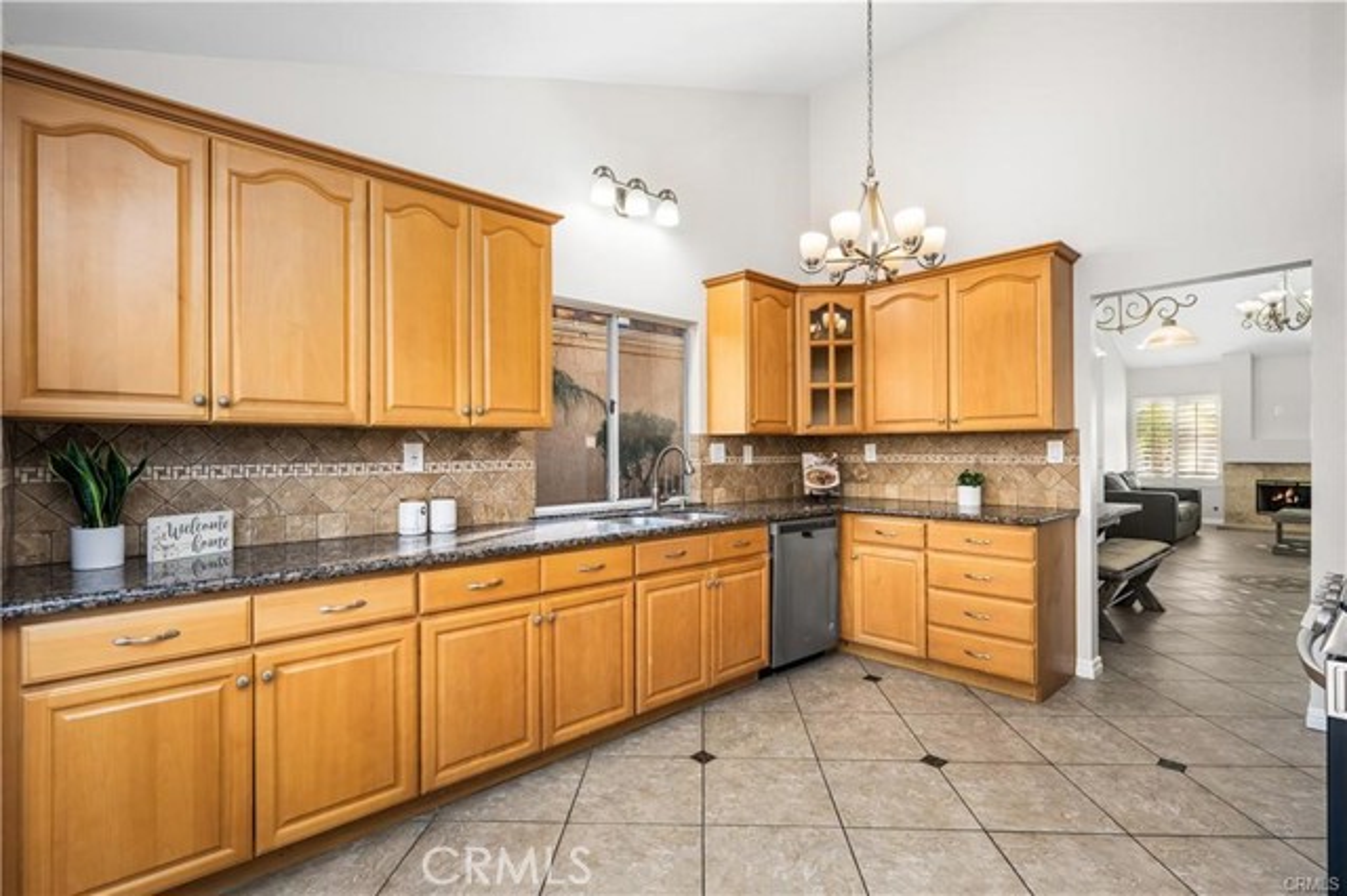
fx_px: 617
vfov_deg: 72.0
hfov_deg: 95.0
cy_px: 448
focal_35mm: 16
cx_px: 674
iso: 100
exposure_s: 1/25
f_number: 6.3
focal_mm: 16.5
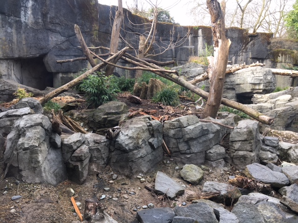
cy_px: 112
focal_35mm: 29
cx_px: 149
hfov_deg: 61.7
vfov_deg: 48.2
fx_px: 250
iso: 25
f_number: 2.2
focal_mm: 4.15
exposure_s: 1/120
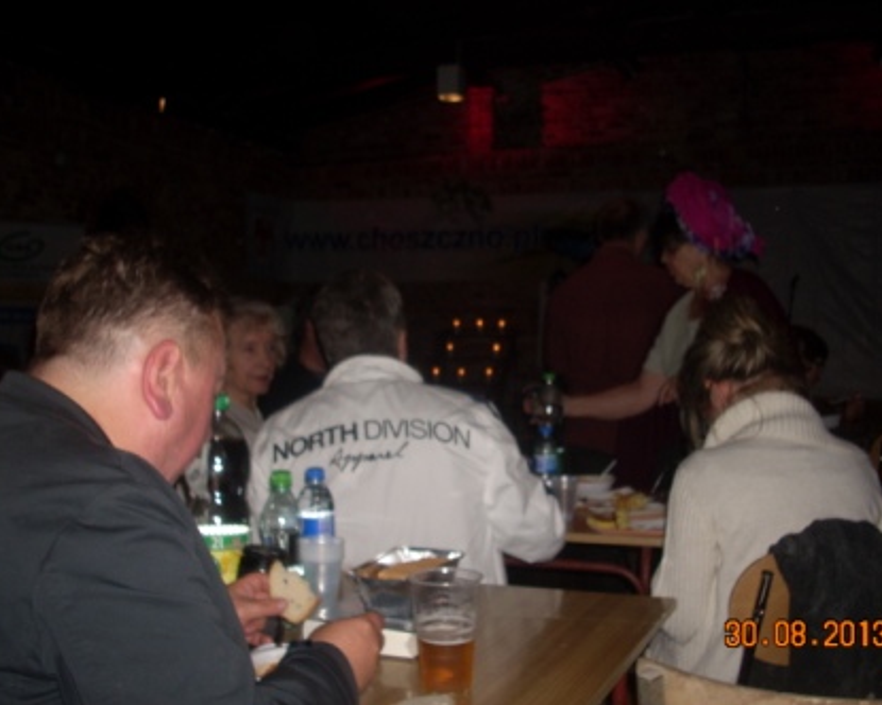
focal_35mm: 39
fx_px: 1018
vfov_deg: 38.2
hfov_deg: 46.8
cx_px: 453
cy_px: 350
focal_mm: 6.2
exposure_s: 1/60
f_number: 2.8
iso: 64
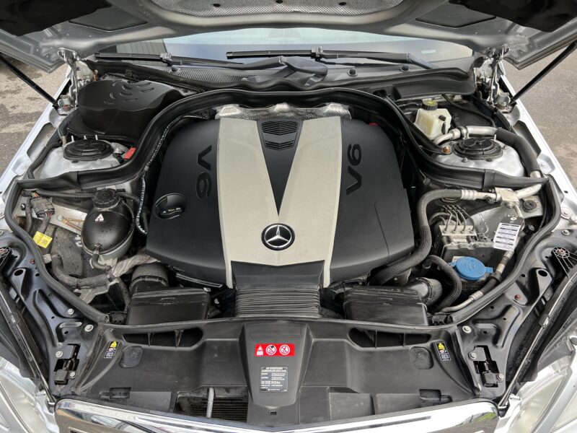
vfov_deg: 53.1
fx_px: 433
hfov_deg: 67.3
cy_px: 216
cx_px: 288
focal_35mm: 26
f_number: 1.5
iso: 100
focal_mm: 5.7
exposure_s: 1/121
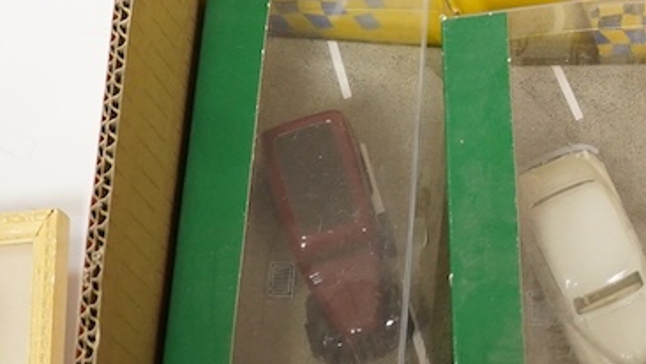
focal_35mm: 145
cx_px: 827
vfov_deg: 8.3
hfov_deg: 14.2
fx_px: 2484
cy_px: -76
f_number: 6.3
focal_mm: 30
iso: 2000
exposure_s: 1/100
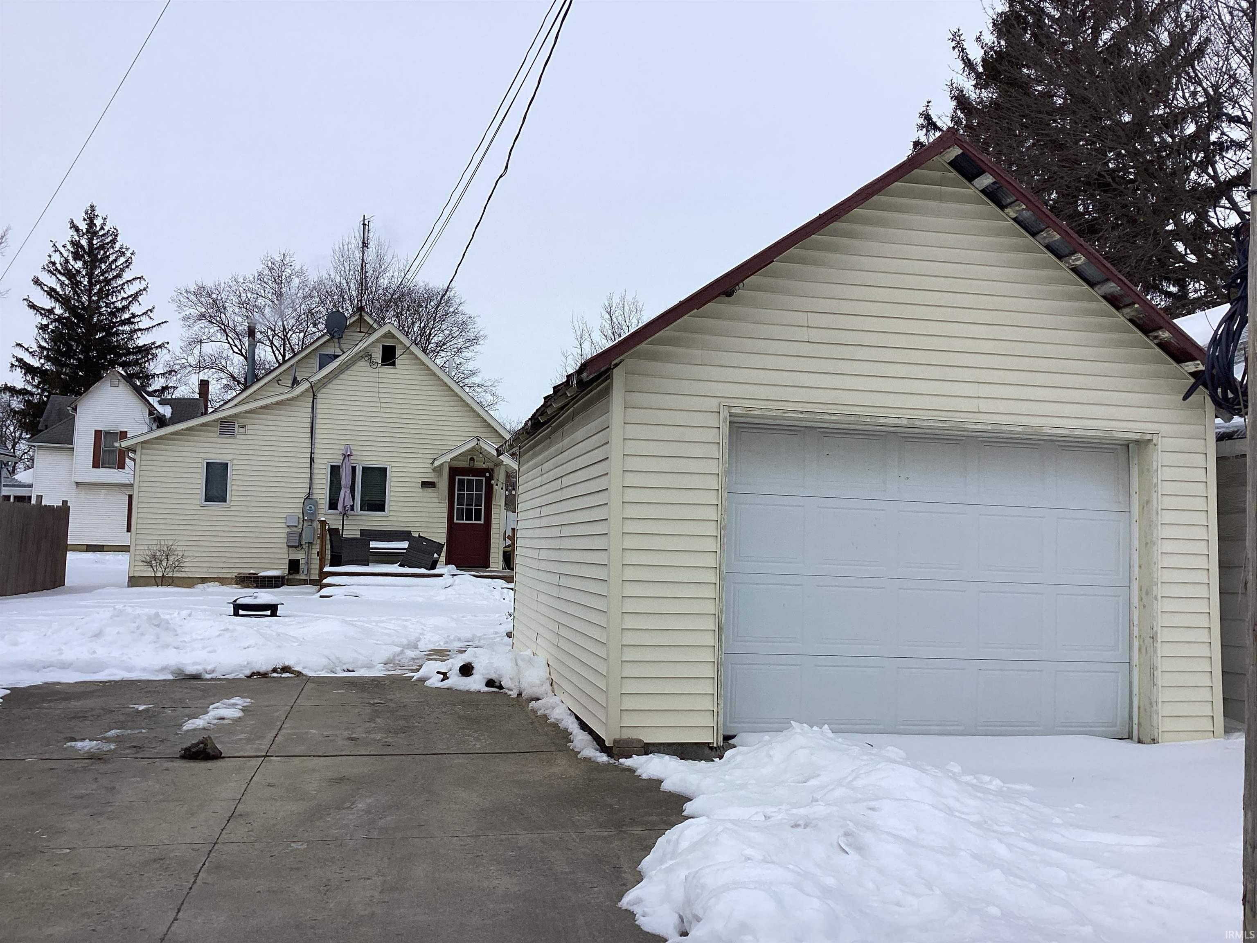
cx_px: 628
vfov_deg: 45.4
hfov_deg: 58.4
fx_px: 1126
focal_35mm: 31
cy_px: 472
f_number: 2.4
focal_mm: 3.3
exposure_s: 1/1456
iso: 25
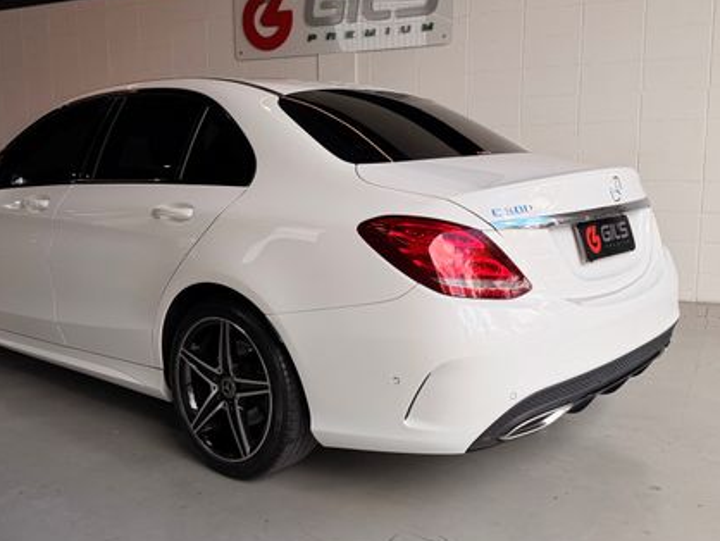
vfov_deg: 51.4
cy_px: 262
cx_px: 317
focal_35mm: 27
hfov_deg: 65.1
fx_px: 562
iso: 80
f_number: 1.78
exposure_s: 1/1689
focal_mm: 6.76
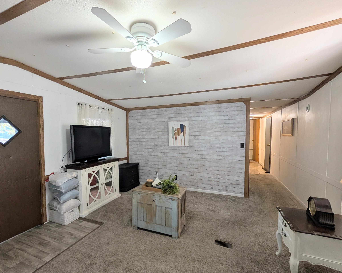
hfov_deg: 96.6
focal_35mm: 15
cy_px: 142
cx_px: 159
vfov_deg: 84.0
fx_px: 152
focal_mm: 2.02
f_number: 1.7
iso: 57
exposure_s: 1/40
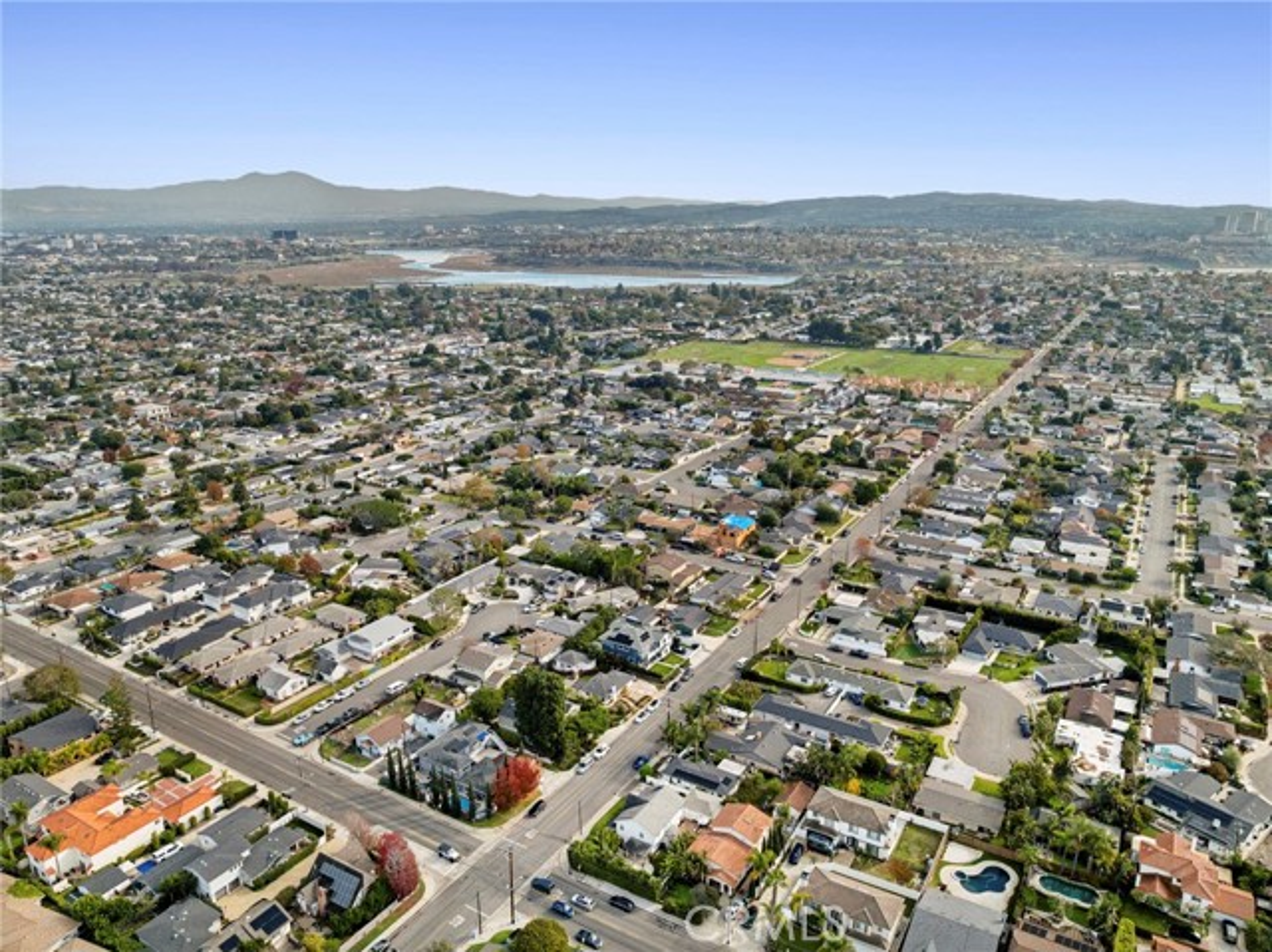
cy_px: 476
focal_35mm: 24
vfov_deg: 56.8
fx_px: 881
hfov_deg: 71.6
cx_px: 636
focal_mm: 12.3
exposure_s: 1/160
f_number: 2.8
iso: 160
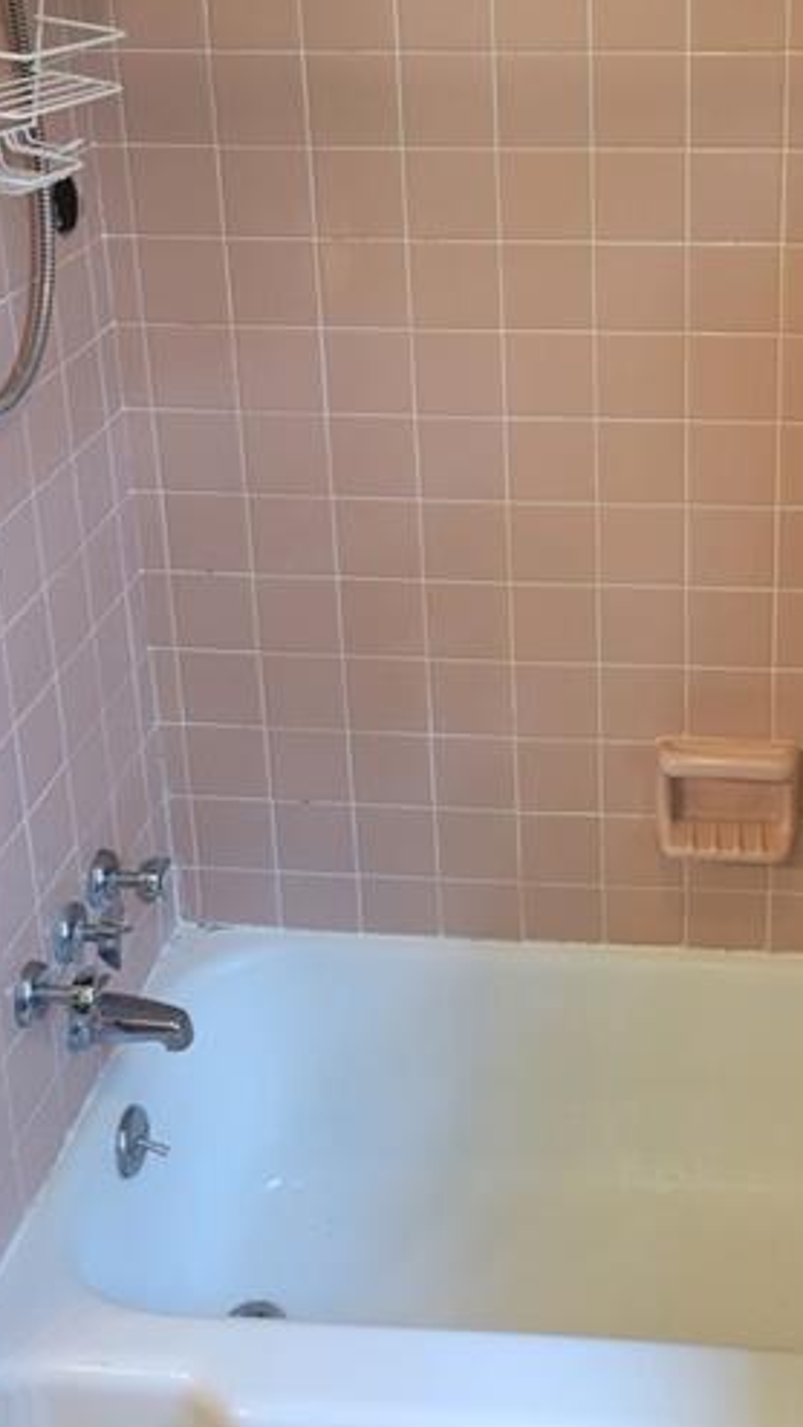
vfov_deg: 44.9
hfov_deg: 26.7
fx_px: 1665
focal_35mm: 44
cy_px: 361
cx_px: 609
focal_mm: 5.4
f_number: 1.8
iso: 160
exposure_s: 1/60
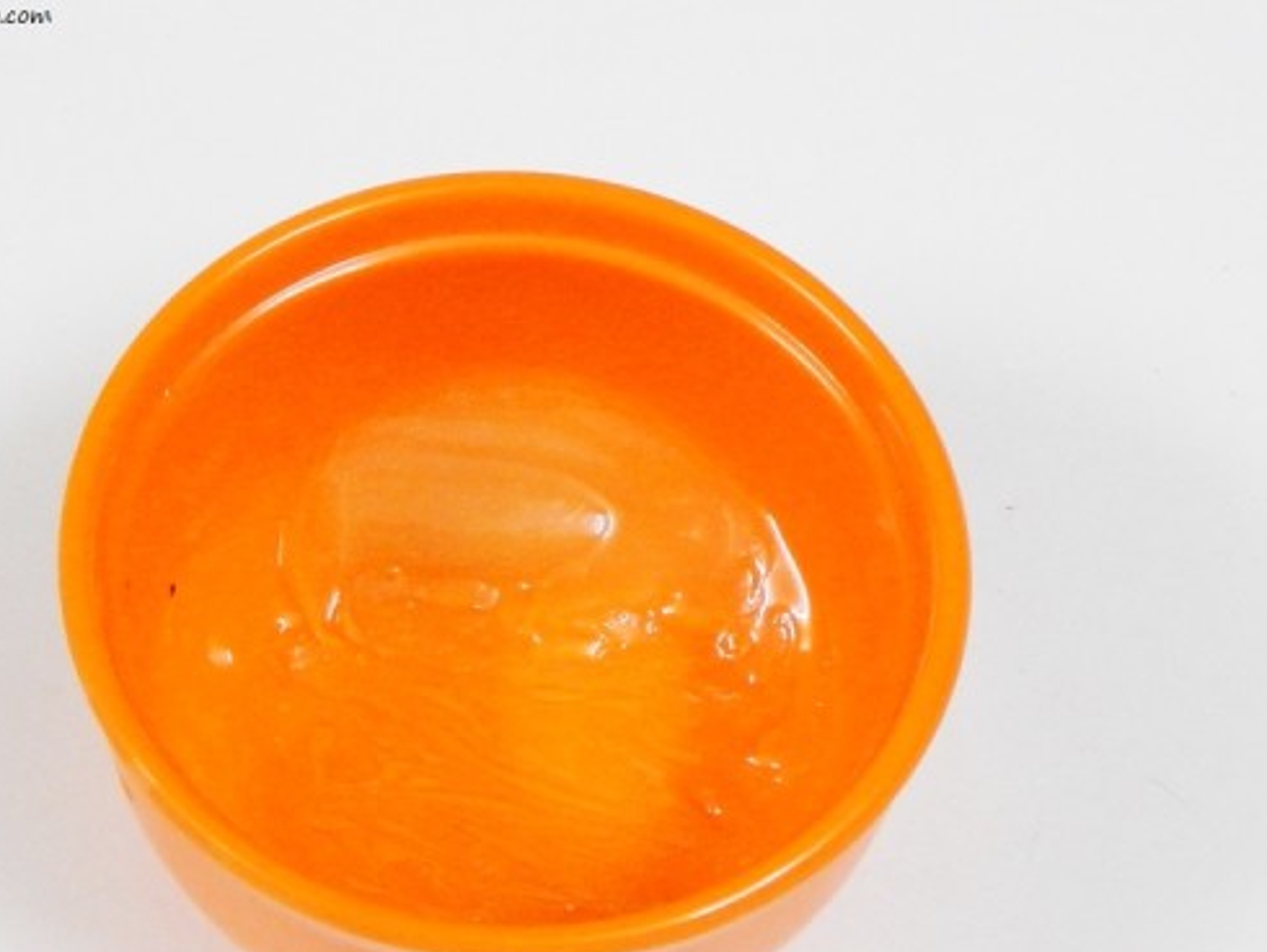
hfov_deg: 17.1
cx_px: 512
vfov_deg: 12.9
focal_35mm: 115
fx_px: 4211
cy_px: 574
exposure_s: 1/13
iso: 800
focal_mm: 16.6
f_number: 4.4
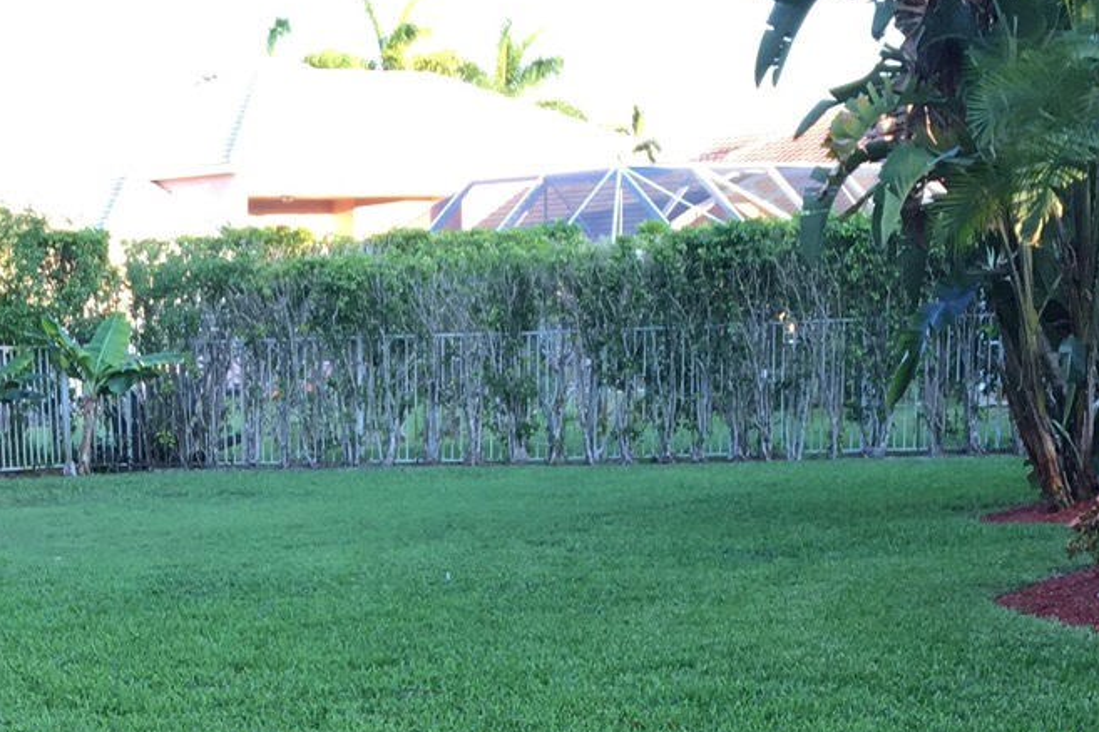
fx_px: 2869
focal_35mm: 94
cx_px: 258
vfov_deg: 13.6
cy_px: 1153
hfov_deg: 21.5
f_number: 2.2
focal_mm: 4.15
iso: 32
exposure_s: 1/60
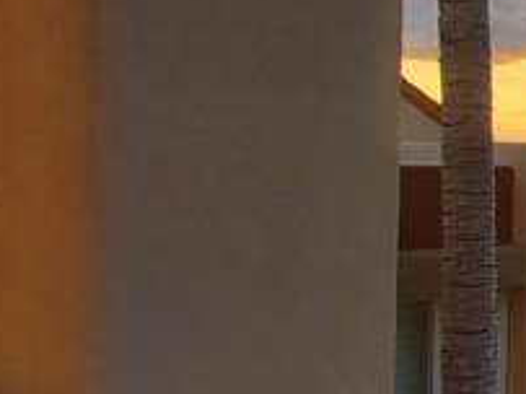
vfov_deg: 18.0
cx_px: 1143
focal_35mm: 82
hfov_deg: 16.2
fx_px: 1245
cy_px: 207
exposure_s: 1/369
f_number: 2.2
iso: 50
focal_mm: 1.8
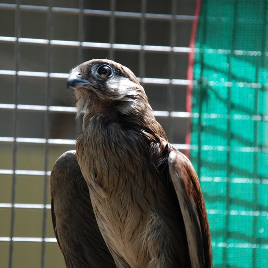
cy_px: 134
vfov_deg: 6.8
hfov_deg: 6.8
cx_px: 109
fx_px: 2265
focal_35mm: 259
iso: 280
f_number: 5.6
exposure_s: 1/125
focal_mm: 135
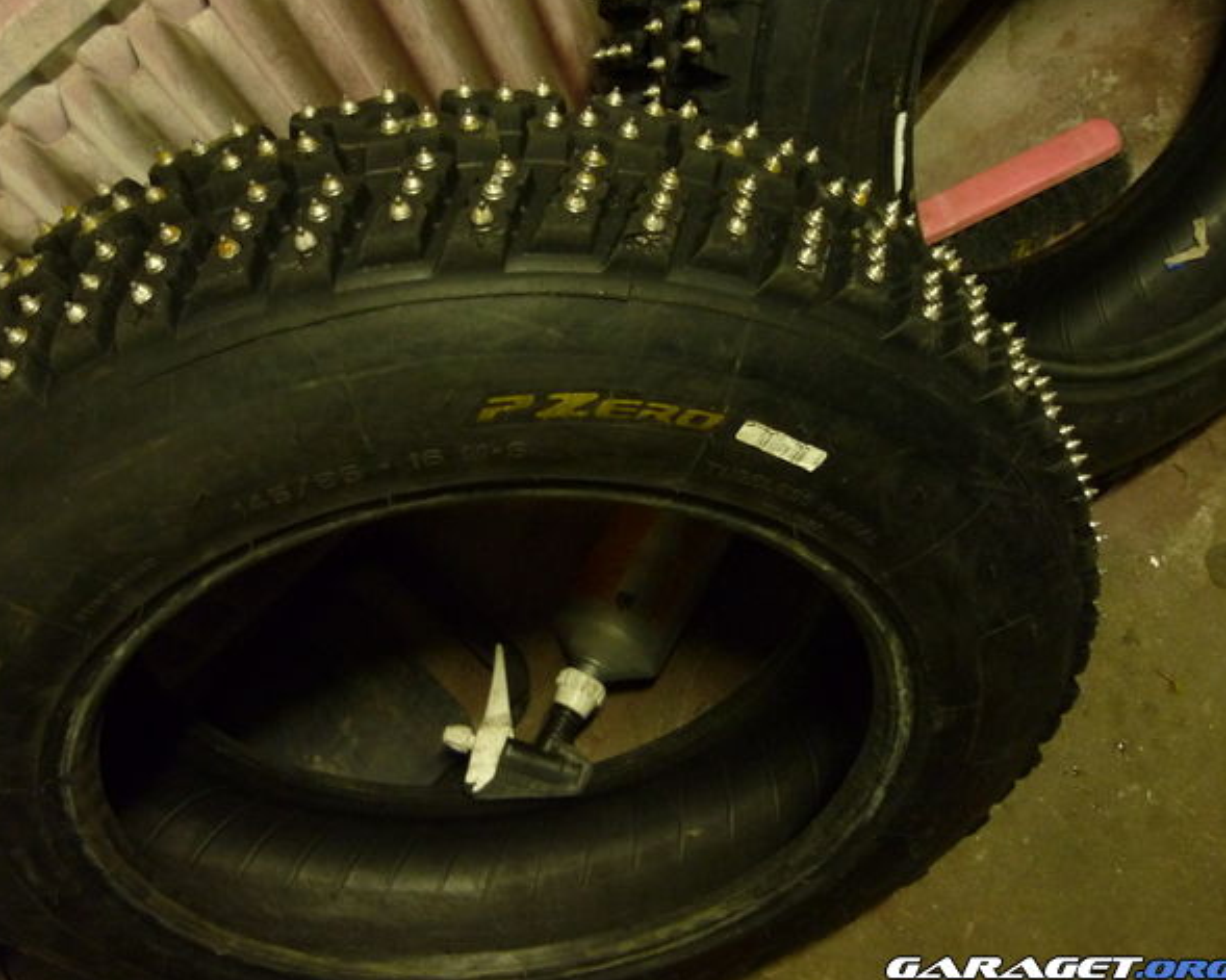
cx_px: 577
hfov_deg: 51.5
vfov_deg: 42.2
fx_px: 1270
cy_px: 489
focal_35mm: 35
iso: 400
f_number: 2.8
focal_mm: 5.5
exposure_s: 1/8
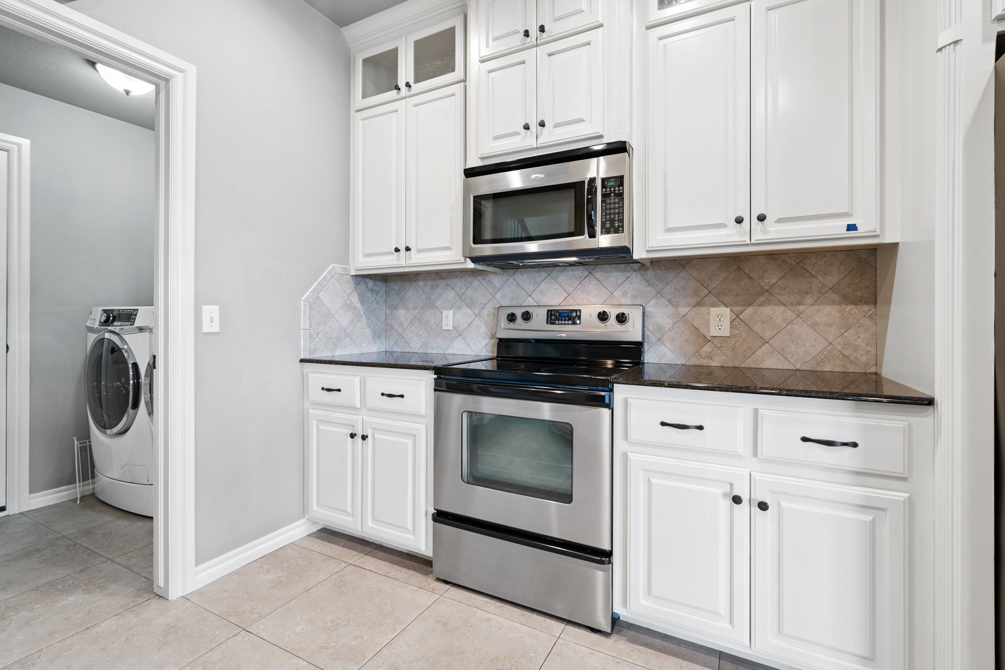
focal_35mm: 16
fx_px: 447
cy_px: 335
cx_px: 502
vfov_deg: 73.8
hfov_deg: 96.7
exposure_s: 1/15
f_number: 7.1
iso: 200
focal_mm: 16
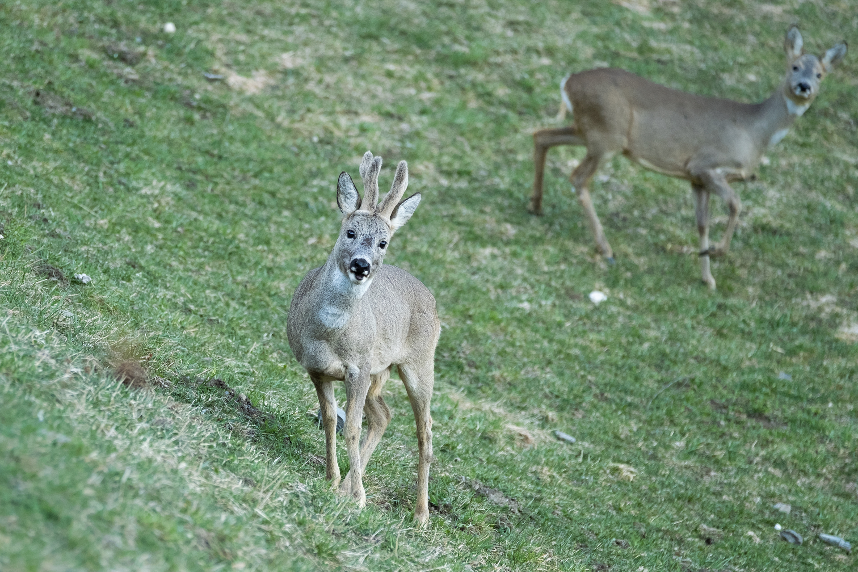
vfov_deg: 6.5
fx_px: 5005
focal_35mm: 210
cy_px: 286
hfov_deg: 9.8
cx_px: 429
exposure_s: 1/500
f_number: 3.2
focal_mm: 140
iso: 800
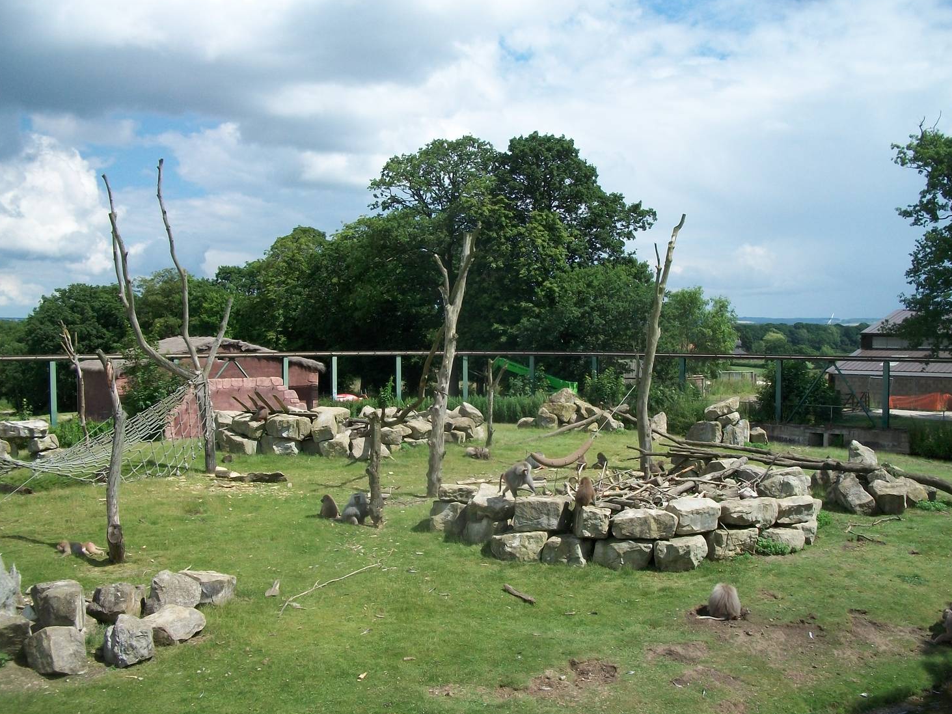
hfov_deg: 52.6
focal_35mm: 35
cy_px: 343
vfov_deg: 40.7
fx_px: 962
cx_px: 491
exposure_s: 1/400
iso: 80
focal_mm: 5.7
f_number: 5.5
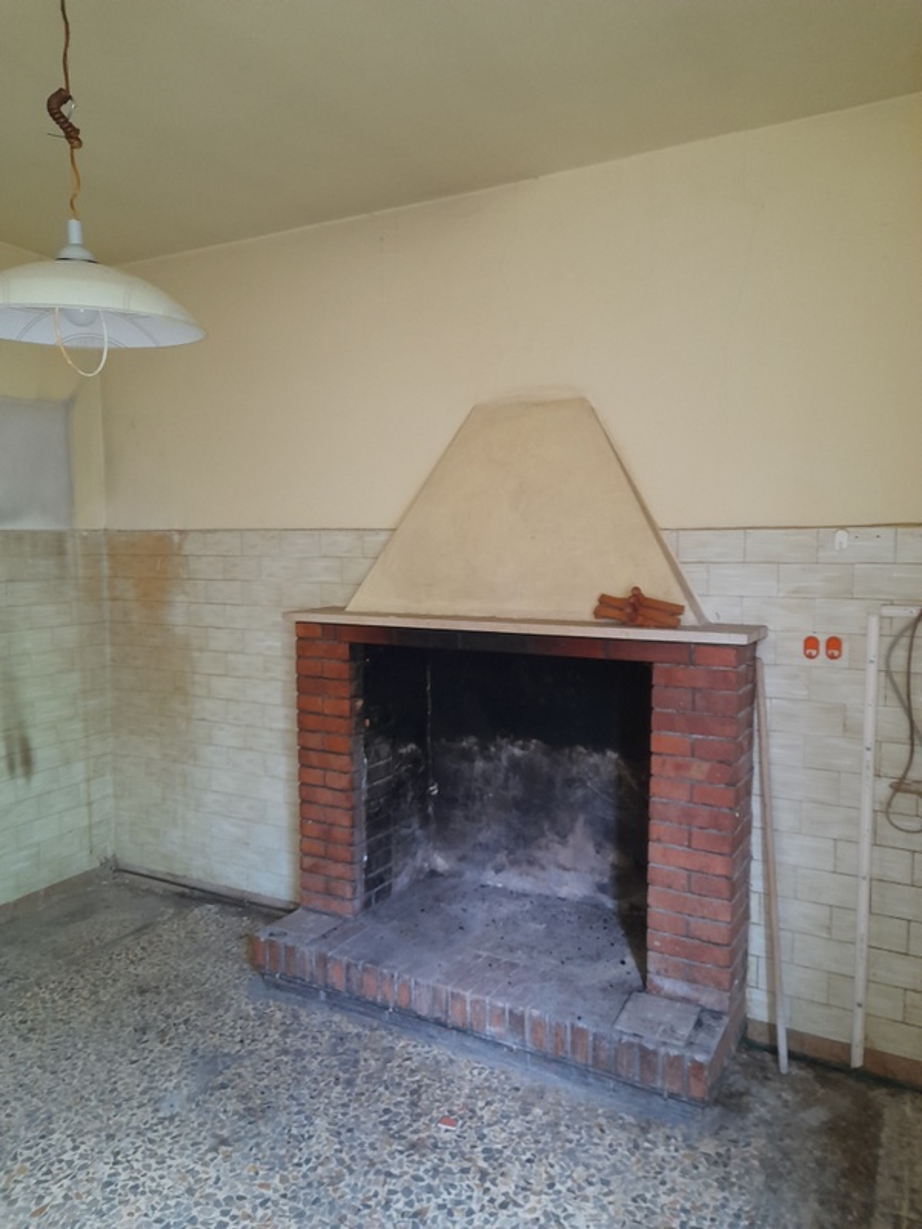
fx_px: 888
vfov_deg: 69.4
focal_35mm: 25
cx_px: 461
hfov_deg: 54.9
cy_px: 614
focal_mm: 4.6
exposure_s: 1/33
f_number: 2
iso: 320
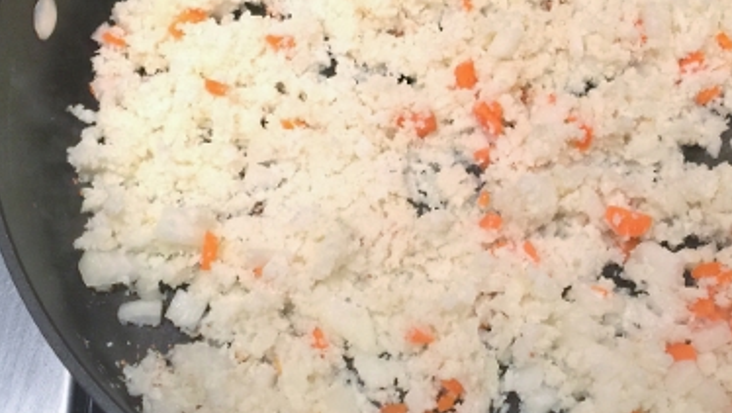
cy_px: 164
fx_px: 1049
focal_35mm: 54
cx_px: 478
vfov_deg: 22.2
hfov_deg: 38.1
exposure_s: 1/30
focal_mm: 4.15
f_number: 2.2
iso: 50
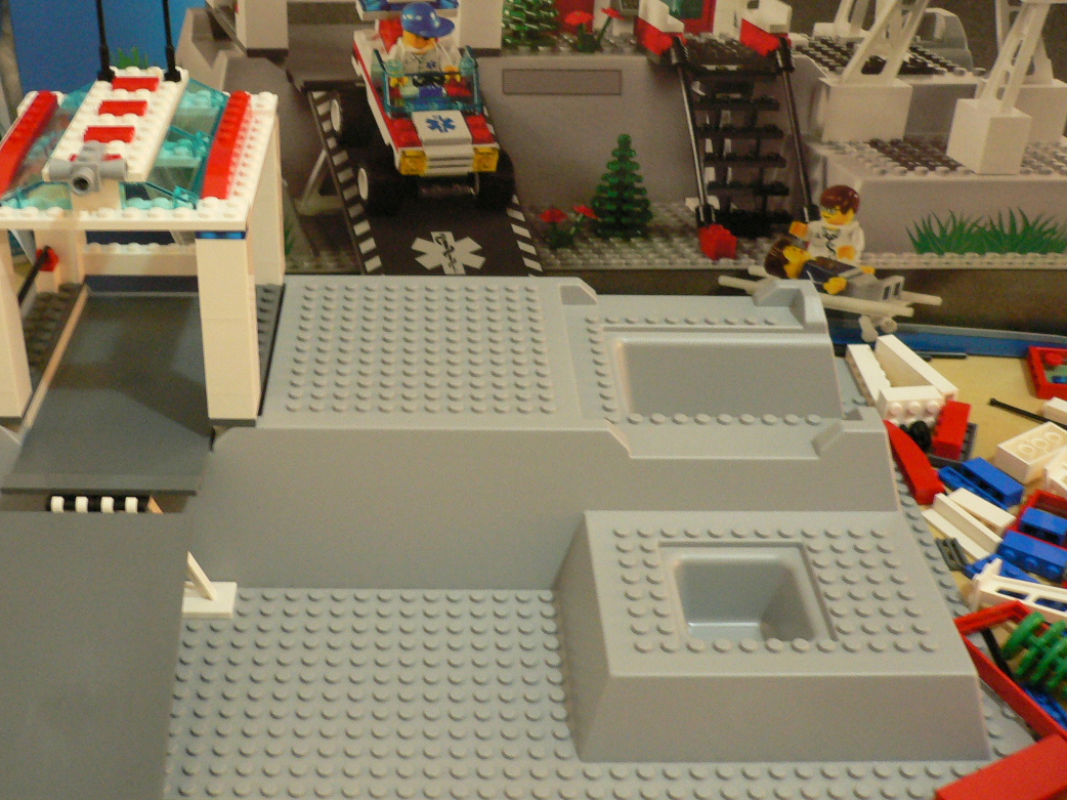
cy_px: 336
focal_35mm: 43
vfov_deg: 33.5
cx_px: 433
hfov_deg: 43.7
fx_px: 1325
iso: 200
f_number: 2.8
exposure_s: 1/8
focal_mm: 5.8
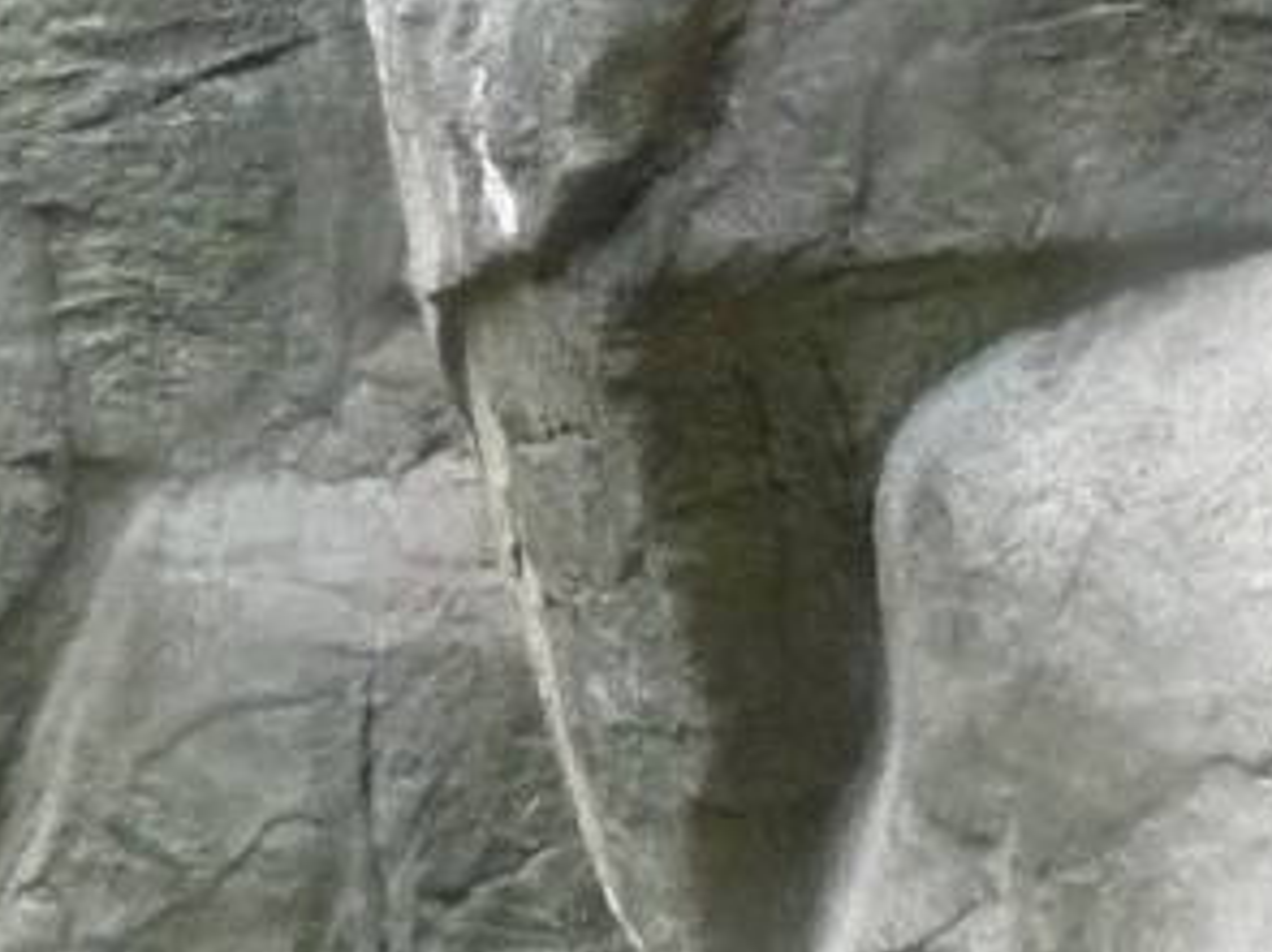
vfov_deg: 9.7
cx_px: -1358
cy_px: 95
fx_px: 5583
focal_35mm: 152
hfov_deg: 11.6
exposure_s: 1/200
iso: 400
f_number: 3.3
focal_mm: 4.7
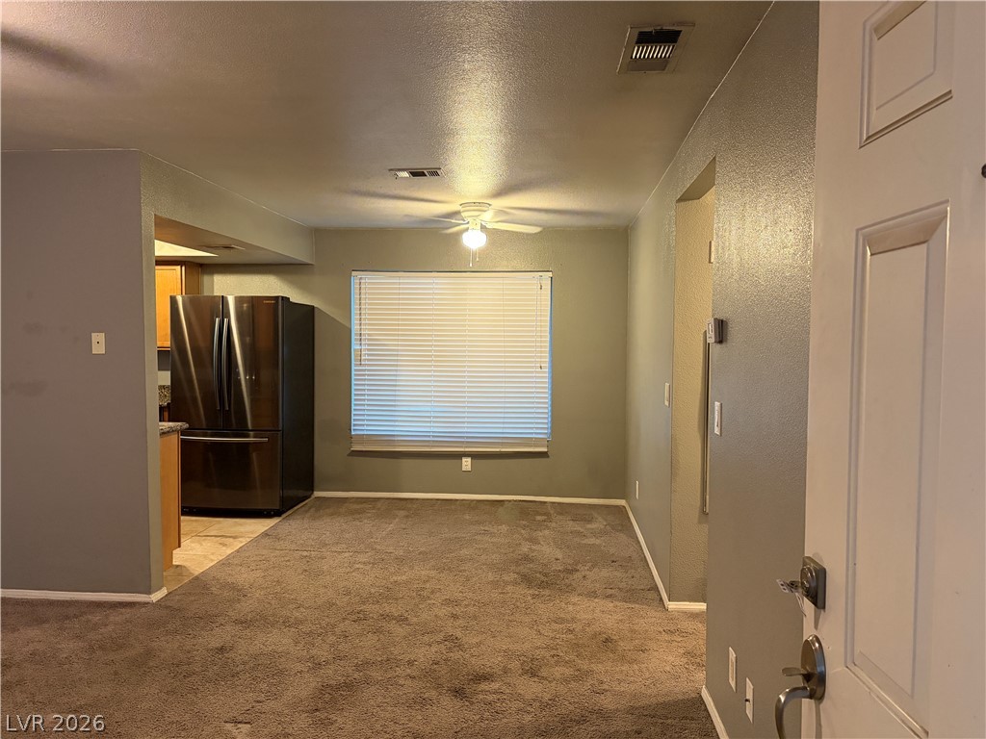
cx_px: 493
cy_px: 370
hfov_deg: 67.3
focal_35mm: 26
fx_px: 741
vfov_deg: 53.1
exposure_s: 1/40
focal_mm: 5.96
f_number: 1.6
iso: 400
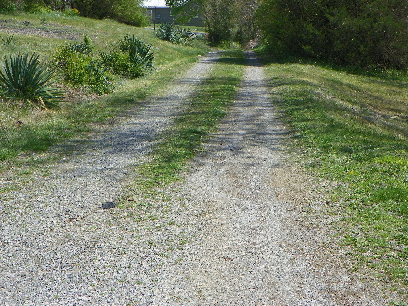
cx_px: 204
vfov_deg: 26.1
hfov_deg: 34.3
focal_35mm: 56
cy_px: 153
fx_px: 660
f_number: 5
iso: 64
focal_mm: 9.9
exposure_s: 1/320
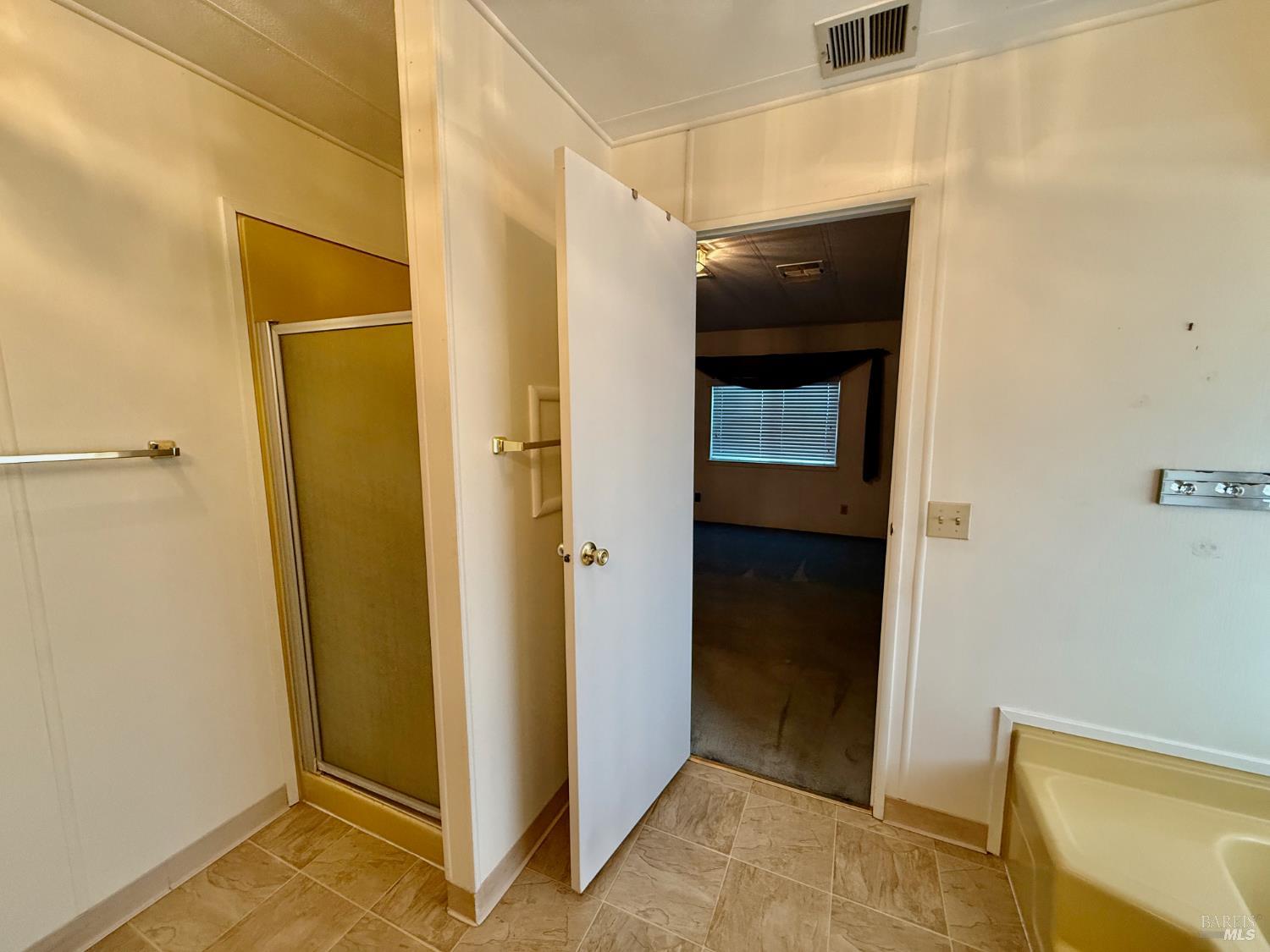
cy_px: 476
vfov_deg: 85.7
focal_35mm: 14
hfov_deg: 102.1
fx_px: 514
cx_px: 635
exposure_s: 1/60
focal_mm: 2.22
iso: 320
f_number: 2.2
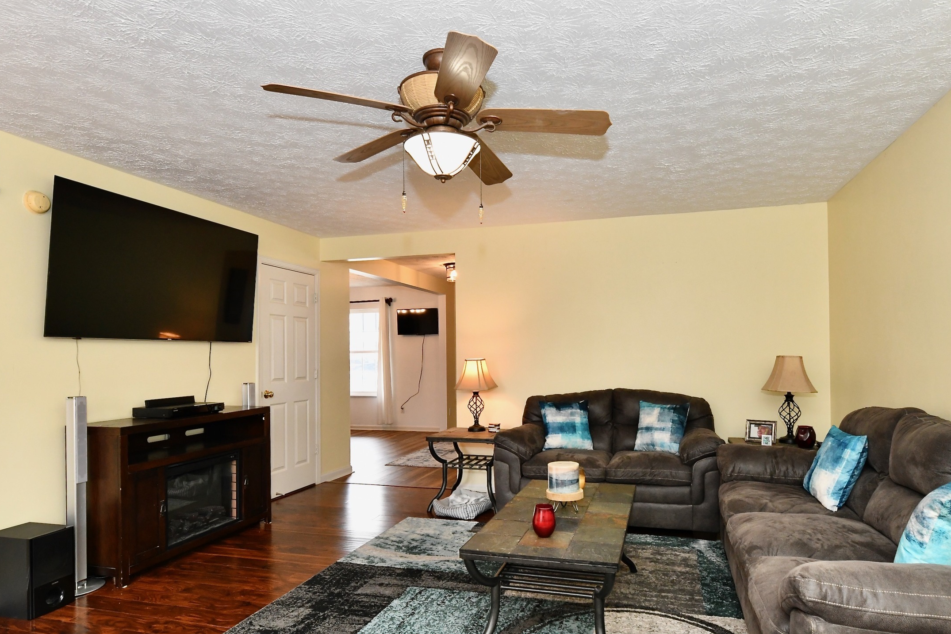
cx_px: 519
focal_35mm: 20
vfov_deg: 61.7
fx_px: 528
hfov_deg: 83.8
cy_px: 360
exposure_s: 1/60
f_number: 8
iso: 1600
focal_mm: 14
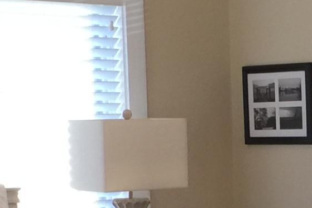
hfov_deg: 12.5
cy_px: 323
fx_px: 1403
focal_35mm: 162
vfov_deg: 8.3
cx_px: 345
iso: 32
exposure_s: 1/30
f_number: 2.2
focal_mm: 4.15
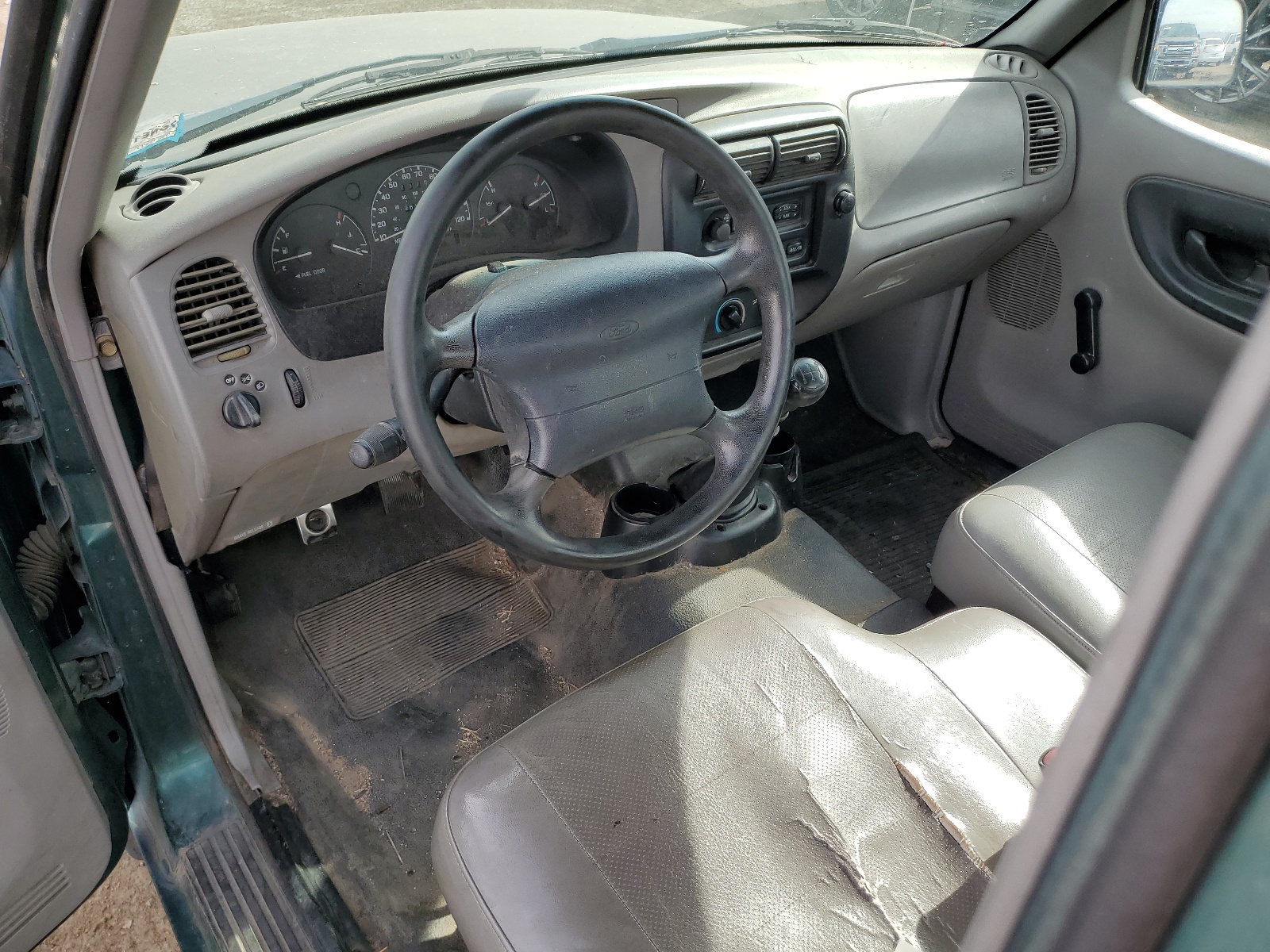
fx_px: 954
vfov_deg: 53.1
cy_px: 476
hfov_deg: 67.3
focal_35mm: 26
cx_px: 635
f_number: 1.5
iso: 50
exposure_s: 1/625
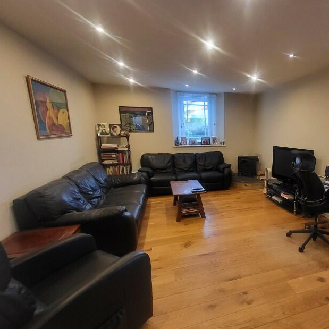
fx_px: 204
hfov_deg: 72.7
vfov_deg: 77.6
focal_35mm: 19
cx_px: 243
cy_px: 173
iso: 320
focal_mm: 1.74
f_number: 2.2
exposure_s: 1/50
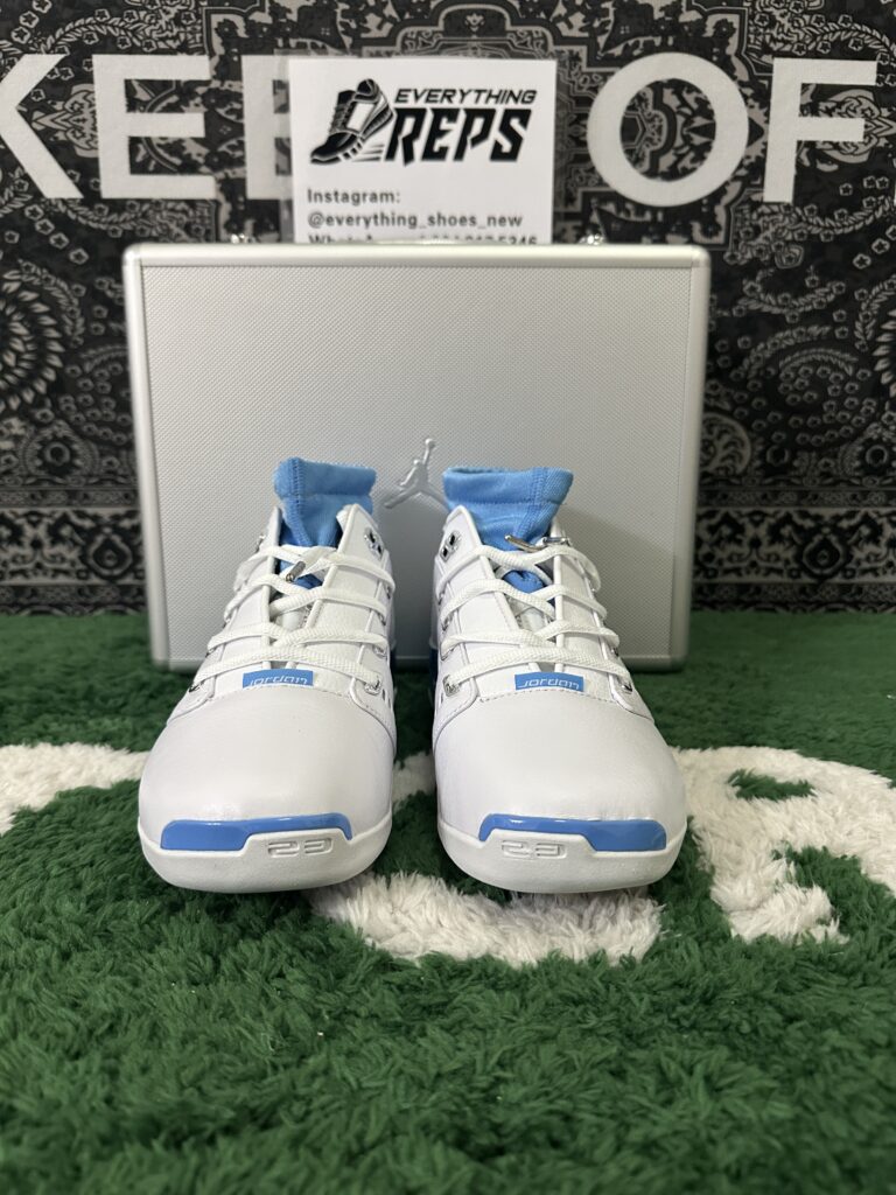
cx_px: 448
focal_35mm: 24
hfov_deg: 56.8
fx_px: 828
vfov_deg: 71.6
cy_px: 598
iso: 400
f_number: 1.78
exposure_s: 1/50
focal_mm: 6.86
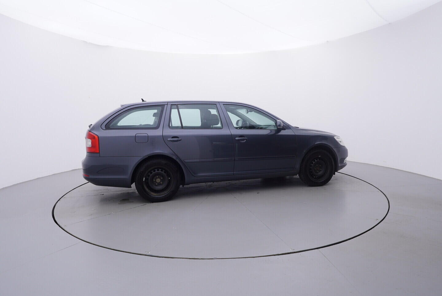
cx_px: 221
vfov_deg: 56.2
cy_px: 148
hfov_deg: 77.3
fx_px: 276
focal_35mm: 22
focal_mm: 15
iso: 200
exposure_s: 1/80
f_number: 5
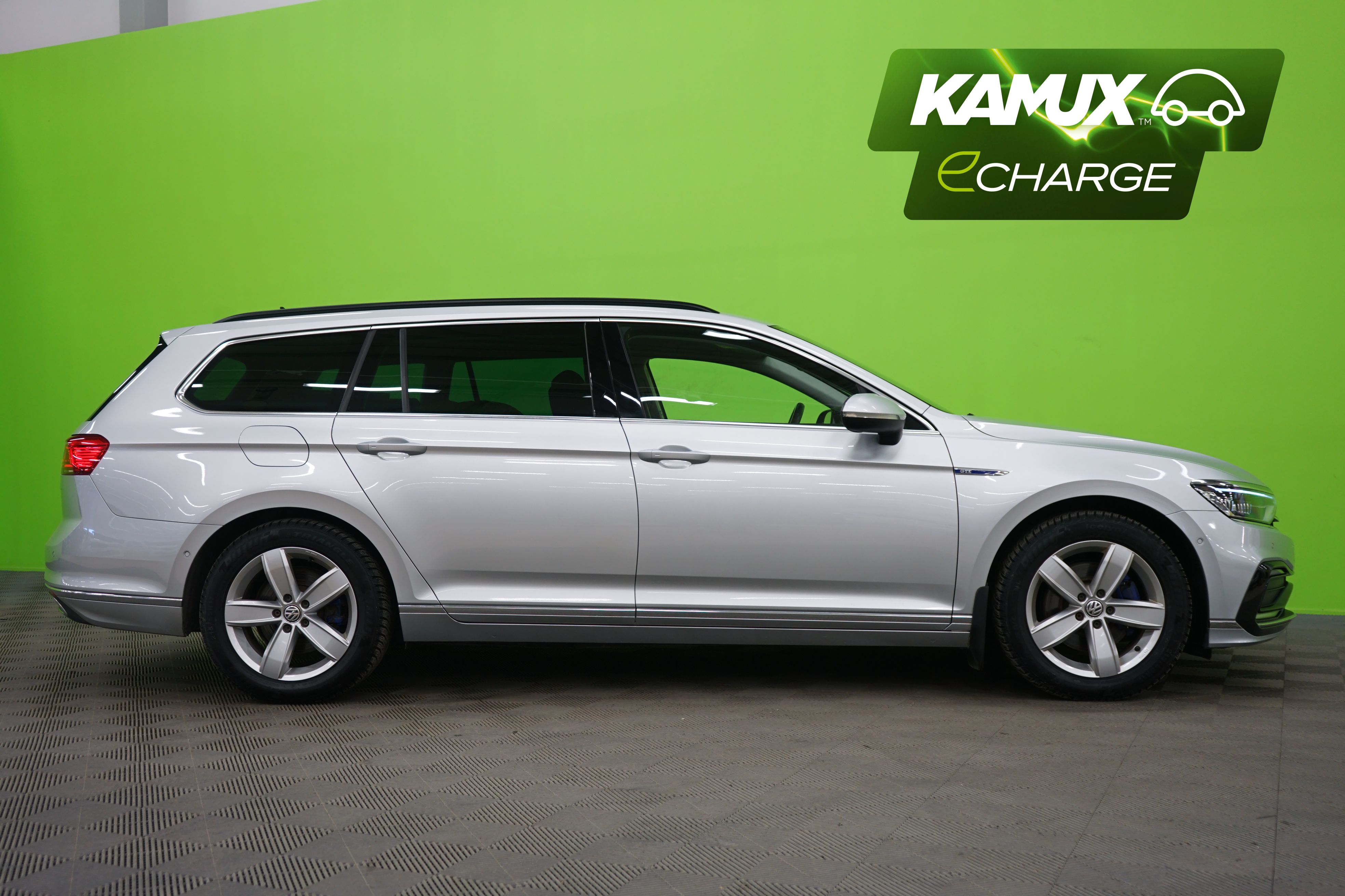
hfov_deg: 53.1
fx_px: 1345
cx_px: 672
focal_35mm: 36
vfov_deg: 36.9
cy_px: 448
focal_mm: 36
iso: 400
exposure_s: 1/15
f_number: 4
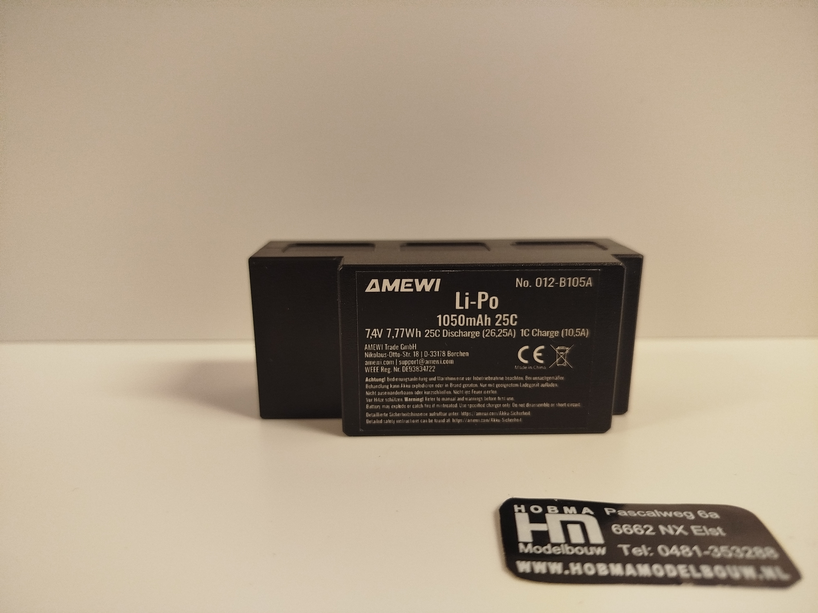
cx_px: 409
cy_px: 306
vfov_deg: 56.8
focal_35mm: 24
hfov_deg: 71.6
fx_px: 567
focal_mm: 5.31
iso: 320
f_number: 1.7
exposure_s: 1/33
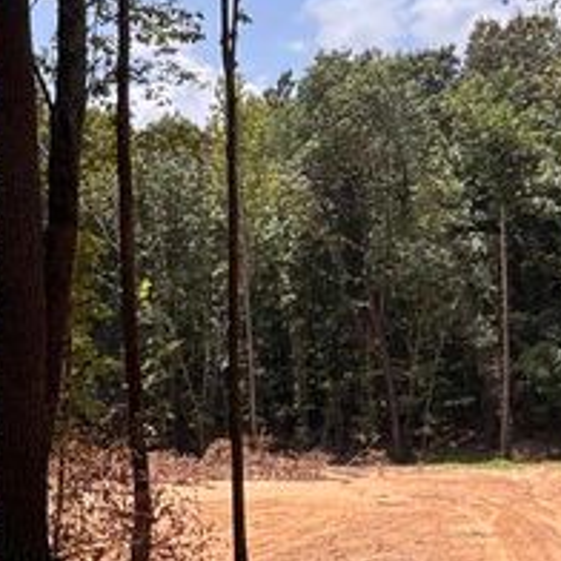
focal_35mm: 90
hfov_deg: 18.5
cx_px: -60
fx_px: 1650
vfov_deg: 19.3
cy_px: 348
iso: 25
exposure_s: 1/702
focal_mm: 2.69
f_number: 1.9
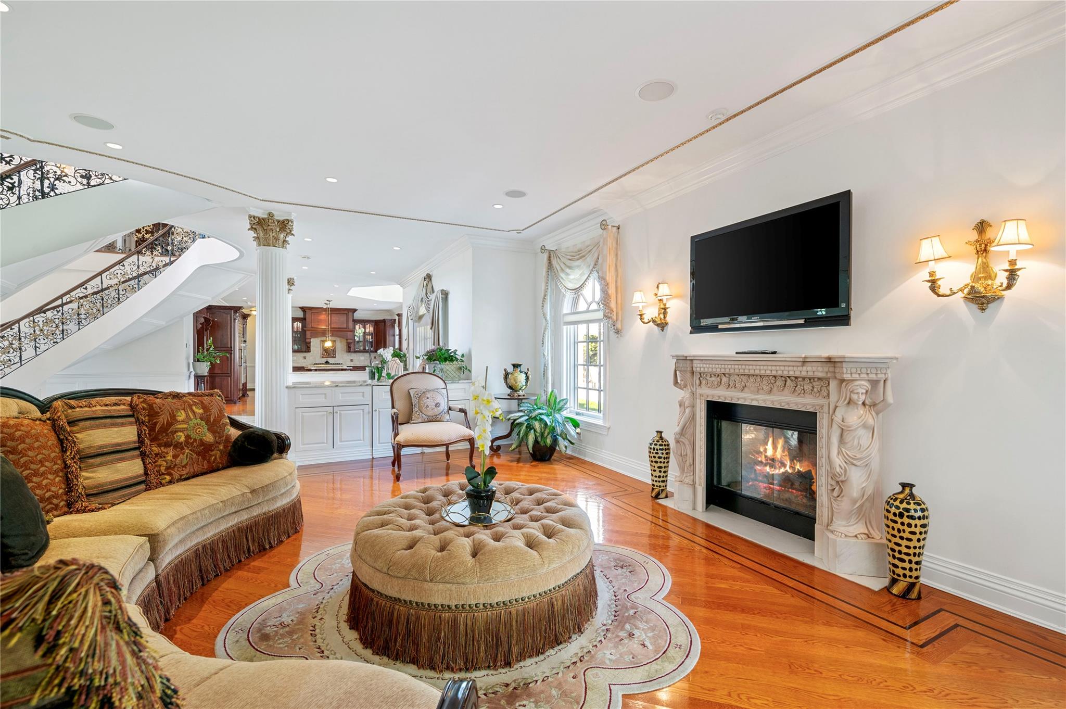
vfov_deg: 77.2
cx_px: 533
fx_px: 444
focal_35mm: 15
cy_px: 354
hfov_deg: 100.4
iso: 500
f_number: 8
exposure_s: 1/5
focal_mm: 15
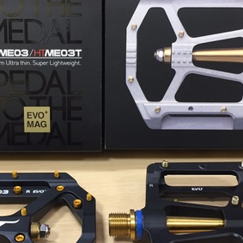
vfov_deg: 29.5
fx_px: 461
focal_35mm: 58
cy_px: 134
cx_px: 99
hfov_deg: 29.5
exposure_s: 1/30
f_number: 2.2
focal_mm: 4.15
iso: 64
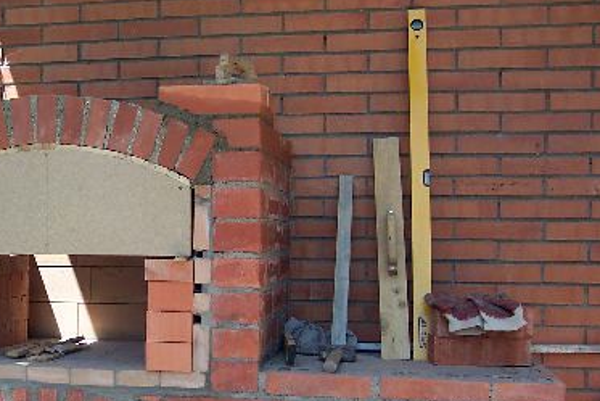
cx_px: 203
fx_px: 917
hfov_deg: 35.9
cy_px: 287
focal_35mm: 55
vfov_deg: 24.4
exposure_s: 1/500
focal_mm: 8
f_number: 2.8
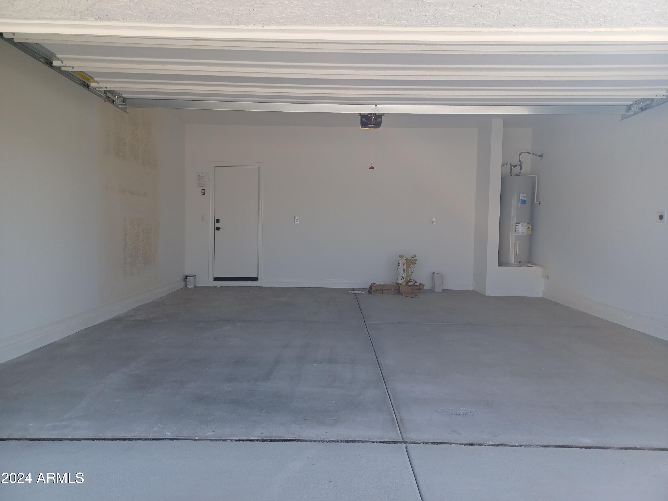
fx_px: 482
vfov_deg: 54.9
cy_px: 250
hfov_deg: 69.4
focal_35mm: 25
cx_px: 334
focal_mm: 4.6
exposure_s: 1/123
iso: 32
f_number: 1.8
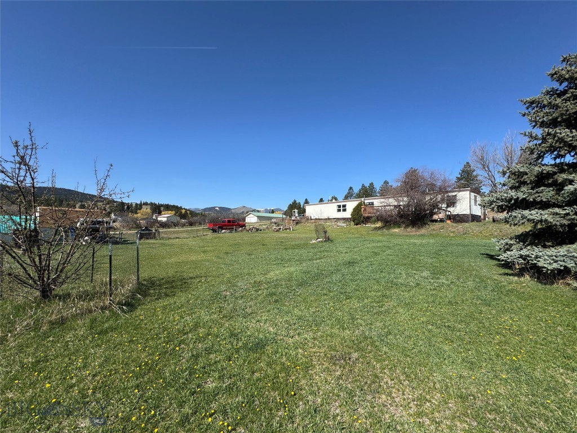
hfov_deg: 102.1
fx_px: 233
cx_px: 288
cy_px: 216
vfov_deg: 85.7
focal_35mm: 14
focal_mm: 2.22
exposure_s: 1/1880
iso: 50
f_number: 2.2
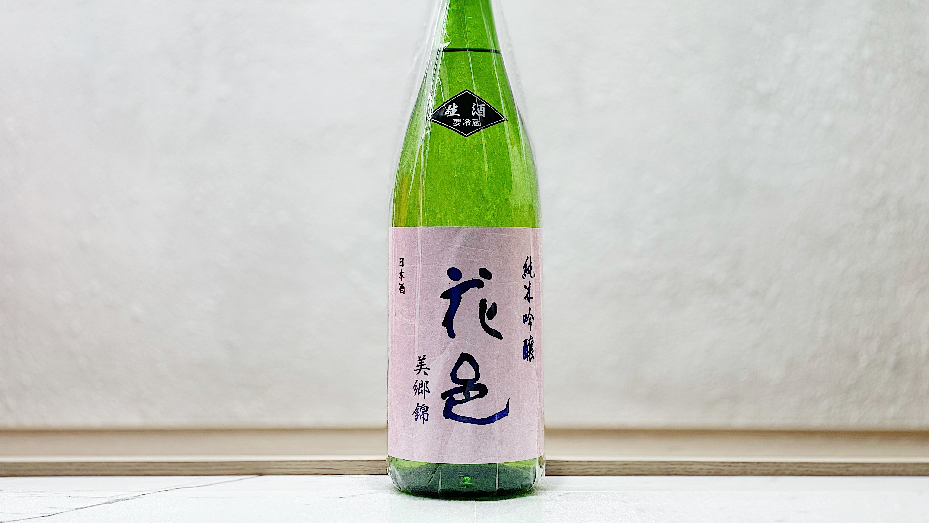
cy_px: 180
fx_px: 1404
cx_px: 464
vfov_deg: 21.0
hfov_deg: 36.6
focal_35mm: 57
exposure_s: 1/100
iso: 50
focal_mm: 6
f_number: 2
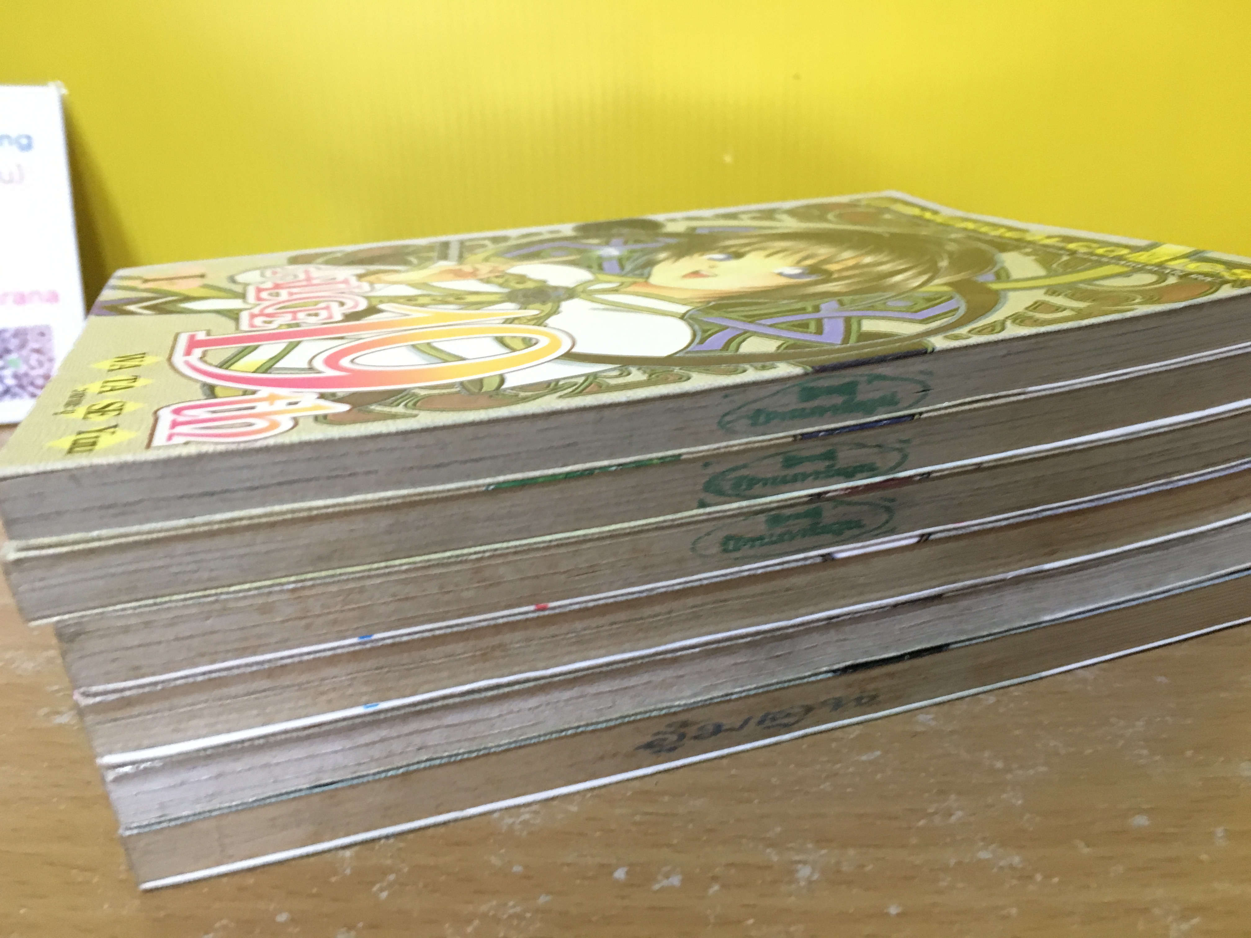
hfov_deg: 61.7
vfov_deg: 48.2
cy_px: 469
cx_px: 626
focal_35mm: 29
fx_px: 1048
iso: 400
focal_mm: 4.15
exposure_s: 1/17
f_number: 2.2
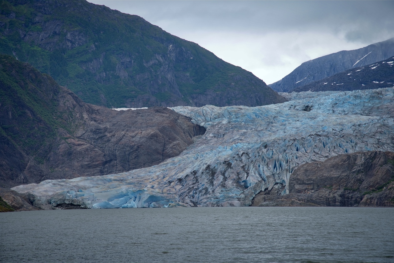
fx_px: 1314
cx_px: 197
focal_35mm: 120
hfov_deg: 17.1
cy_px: 132
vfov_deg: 11.4
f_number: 8
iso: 100
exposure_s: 1/250
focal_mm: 120
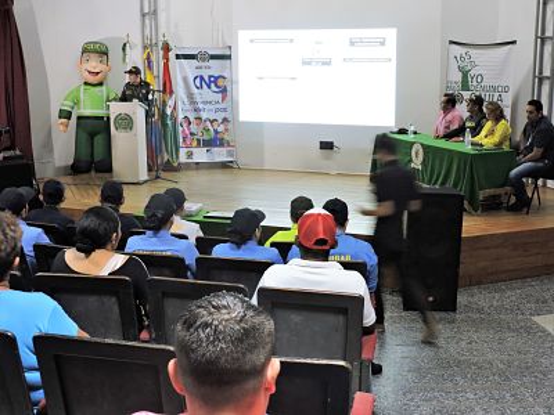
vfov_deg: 33.6
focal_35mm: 43
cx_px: 277
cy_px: 208
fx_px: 688
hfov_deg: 43.9
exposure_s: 1/13
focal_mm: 7.7
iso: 640
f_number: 3.4
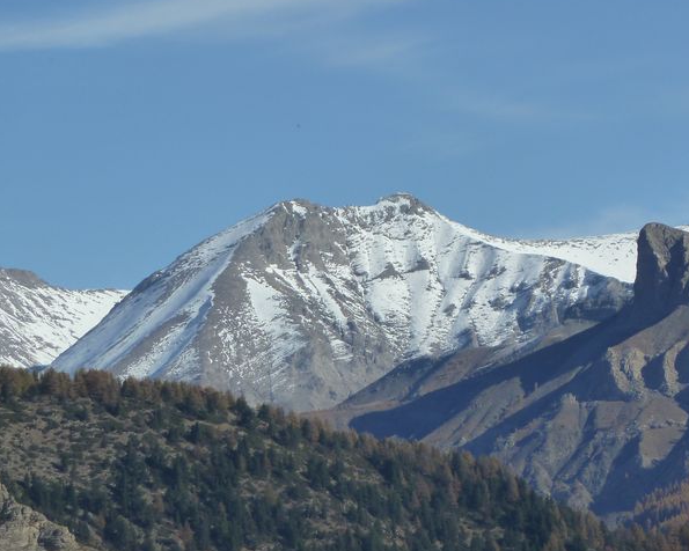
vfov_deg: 4.5
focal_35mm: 341
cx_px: 347
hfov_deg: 5.7
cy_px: 276
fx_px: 6954
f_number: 5.6
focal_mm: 42.6
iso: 125
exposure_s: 1/800
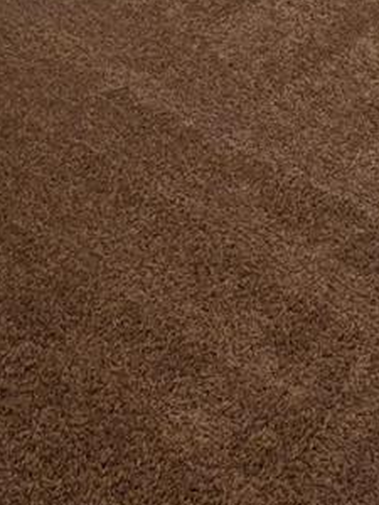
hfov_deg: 22.0
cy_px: -483
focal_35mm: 65
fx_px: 949
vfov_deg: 19.2
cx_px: 348
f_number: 2.2
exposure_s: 1/60
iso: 640
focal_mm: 2.2
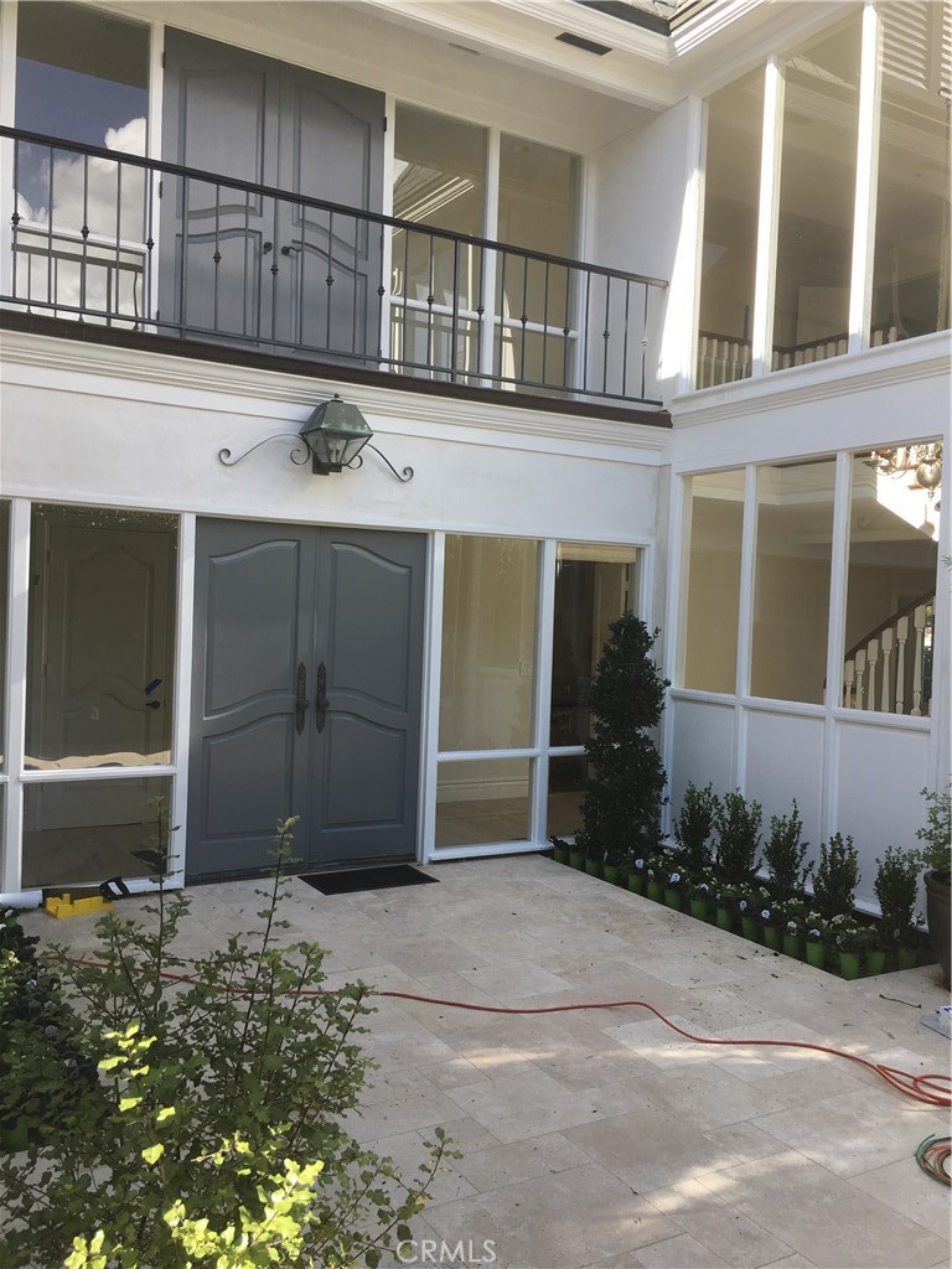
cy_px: 634
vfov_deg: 61.7
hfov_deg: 48.2
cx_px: 476
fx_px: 1063
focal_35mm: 29
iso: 25
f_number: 2.2
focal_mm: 4.15
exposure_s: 1/407
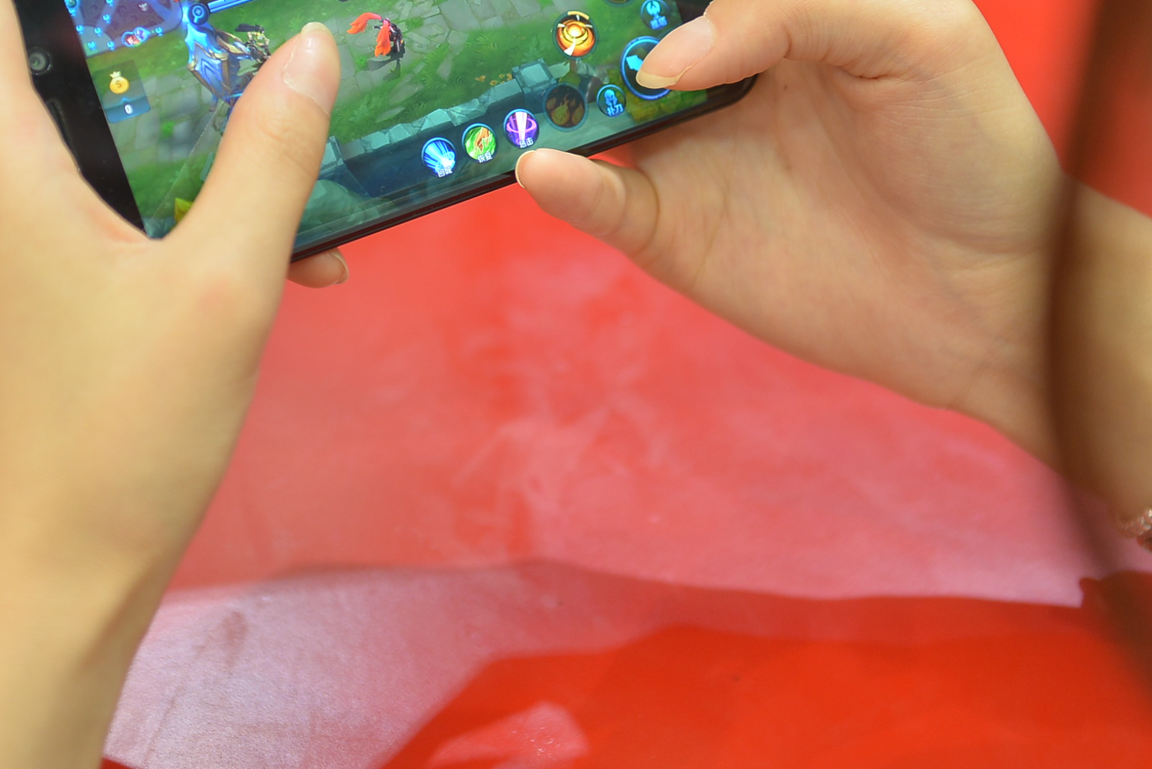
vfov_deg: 12.1
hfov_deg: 18.2
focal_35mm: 112
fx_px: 3585
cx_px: 448
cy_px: 39
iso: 640
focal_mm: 55
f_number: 2.8
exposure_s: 1/250
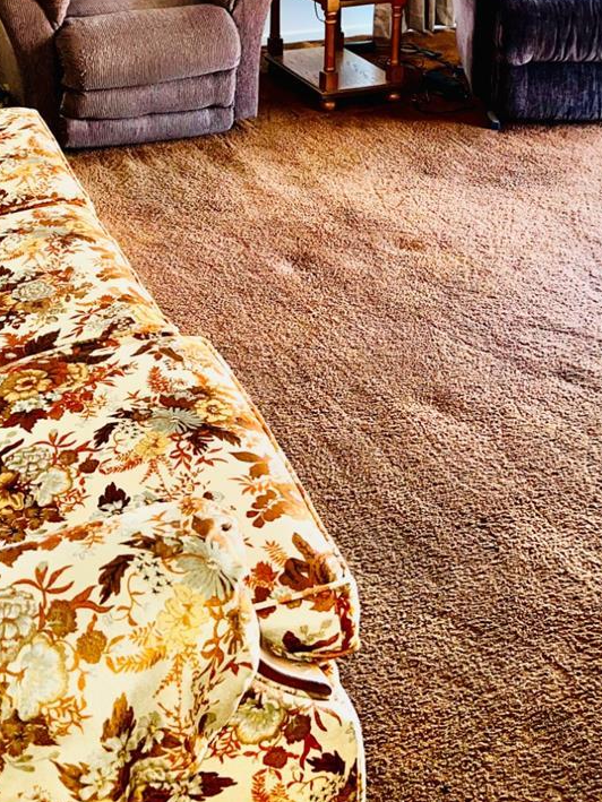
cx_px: 204
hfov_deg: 26.4
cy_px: 90
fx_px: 1275
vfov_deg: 33.2
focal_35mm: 55
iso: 40
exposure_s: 1/20
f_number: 1.5
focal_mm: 5.7
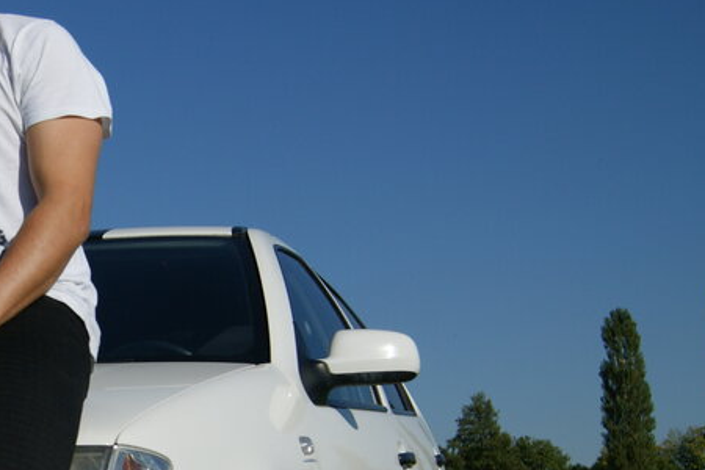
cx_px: 6
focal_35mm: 80
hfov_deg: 24.3
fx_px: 1567
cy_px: 434
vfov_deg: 16.8
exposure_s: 1/3200
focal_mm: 20
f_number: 4
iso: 100
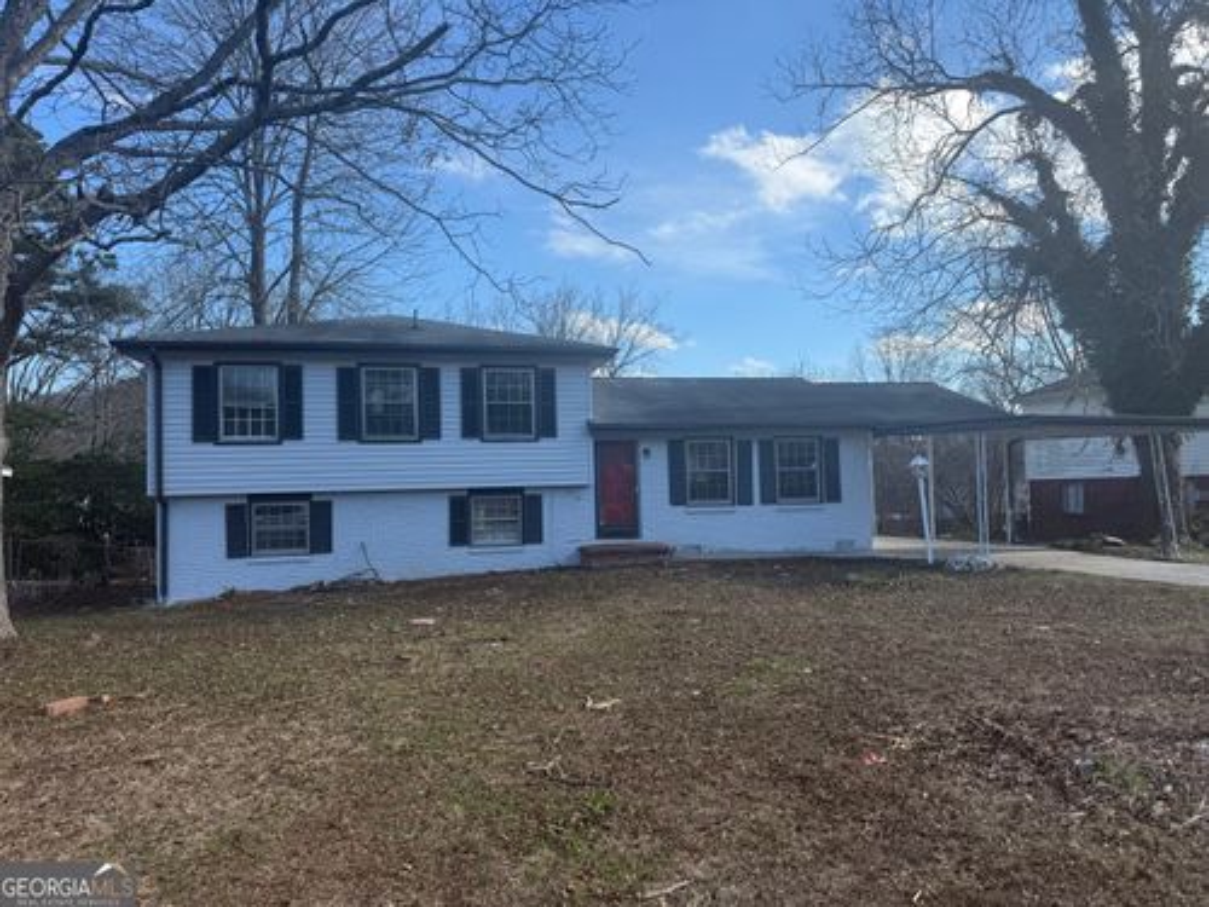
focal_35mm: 24
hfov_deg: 71.6
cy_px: 454
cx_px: 604
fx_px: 838
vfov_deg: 56.8
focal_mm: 6.76
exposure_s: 1/2801
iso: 80
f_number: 1.78
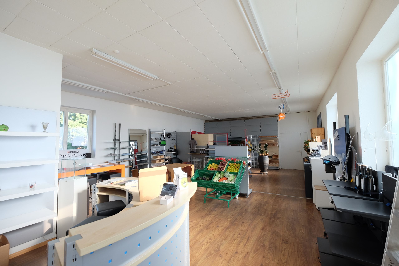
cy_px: 133
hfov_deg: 100.4
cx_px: 200
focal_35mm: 15
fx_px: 166
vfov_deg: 77.3
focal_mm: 10
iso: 400
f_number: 4
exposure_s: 1/105
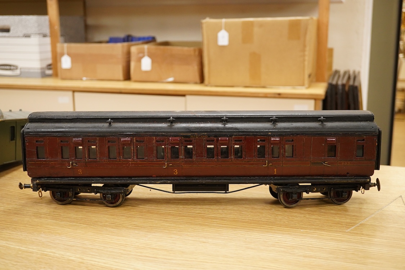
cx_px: 202
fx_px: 506
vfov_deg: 29.9
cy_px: 135
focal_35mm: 45
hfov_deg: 43.6
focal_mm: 30
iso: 2500
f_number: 7.1
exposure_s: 1/160
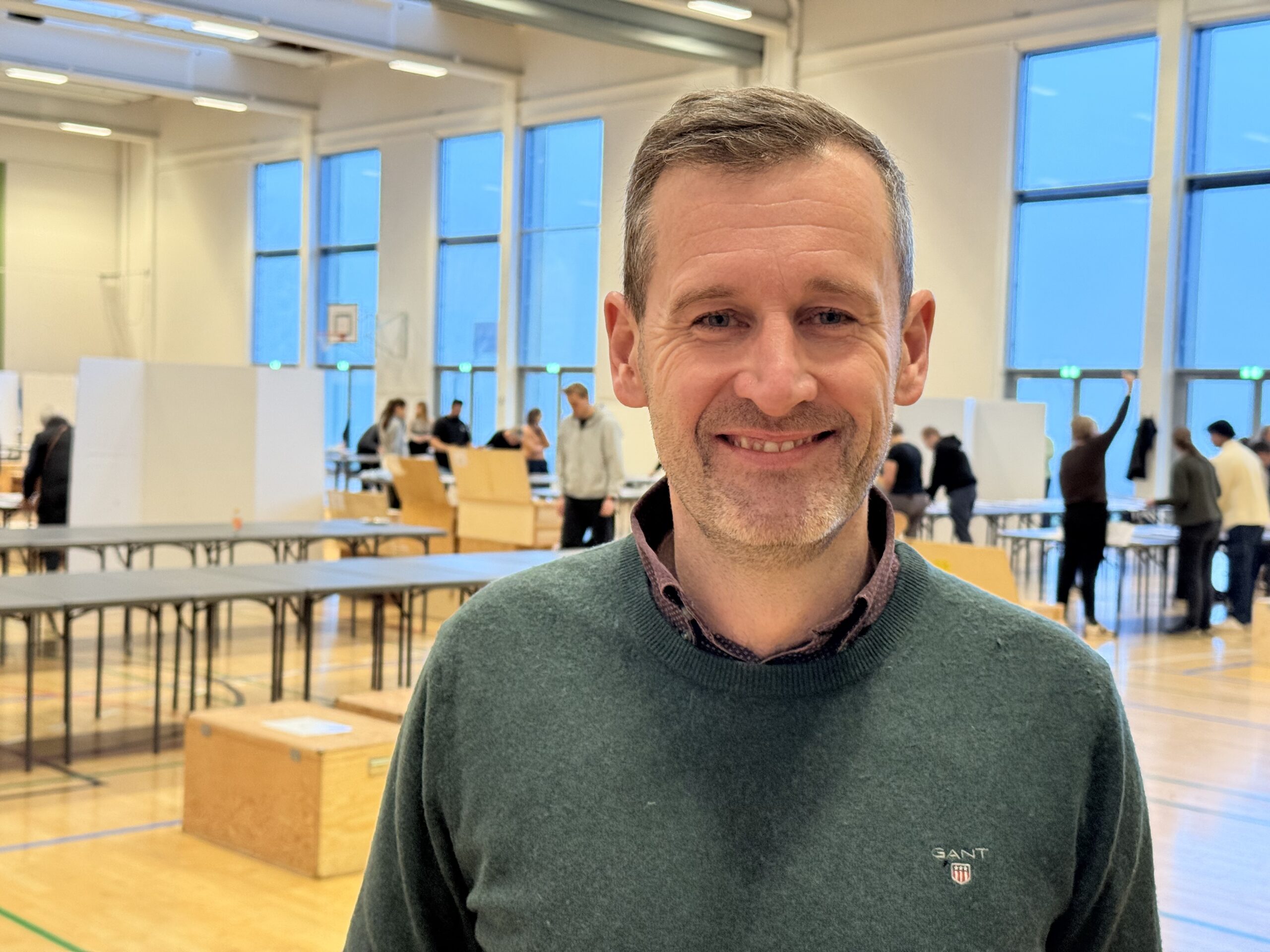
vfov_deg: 30.3
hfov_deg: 39.7
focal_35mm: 48
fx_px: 1761
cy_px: 476
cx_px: 635
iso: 200
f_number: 1.78
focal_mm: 6.76
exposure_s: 1/100
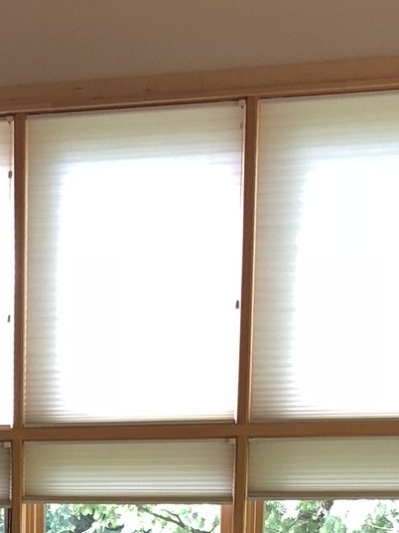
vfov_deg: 16.9
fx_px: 1644
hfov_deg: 13.3
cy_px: 759
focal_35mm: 107
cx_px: -125
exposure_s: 1/20
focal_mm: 4
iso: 40
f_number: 1.8
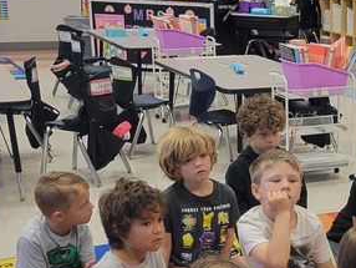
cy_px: 223
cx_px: 408
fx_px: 957
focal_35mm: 93
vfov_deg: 15.8
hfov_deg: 20.0
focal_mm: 5.4
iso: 200
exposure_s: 1/120
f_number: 1.8
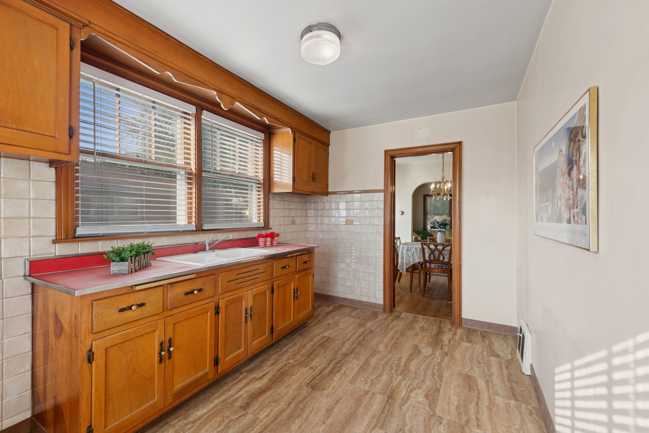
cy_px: 216
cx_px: 324
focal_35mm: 15
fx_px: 270
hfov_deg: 100.4
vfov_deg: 77.4
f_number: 8
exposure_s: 1/25
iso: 200
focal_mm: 15
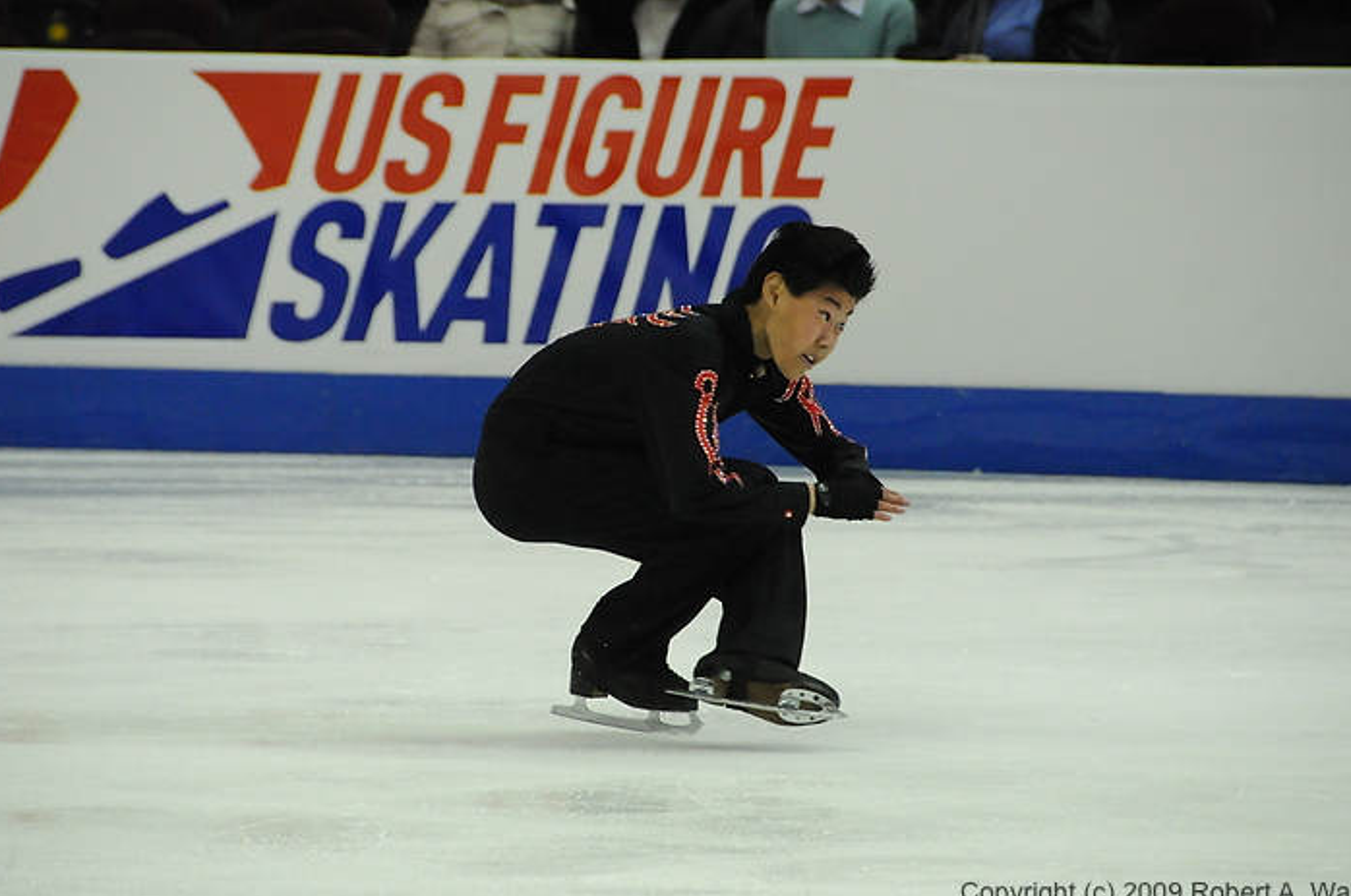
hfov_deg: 6.0
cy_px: 419
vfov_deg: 4.0
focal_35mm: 344
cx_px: 658
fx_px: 12889
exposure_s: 1/1000
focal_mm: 200
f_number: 5.6
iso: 3200
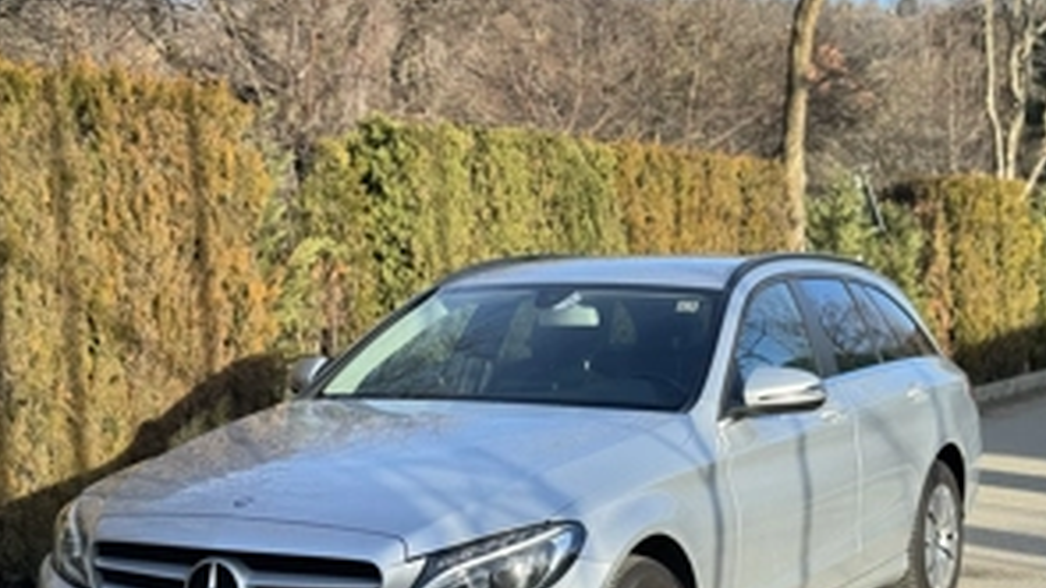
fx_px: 1969
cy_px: 443
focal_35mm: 71
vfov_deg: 16.9
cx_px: 525
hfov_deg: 29.7
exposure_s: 1/843
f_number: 1.78
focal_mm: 6.76
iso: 64
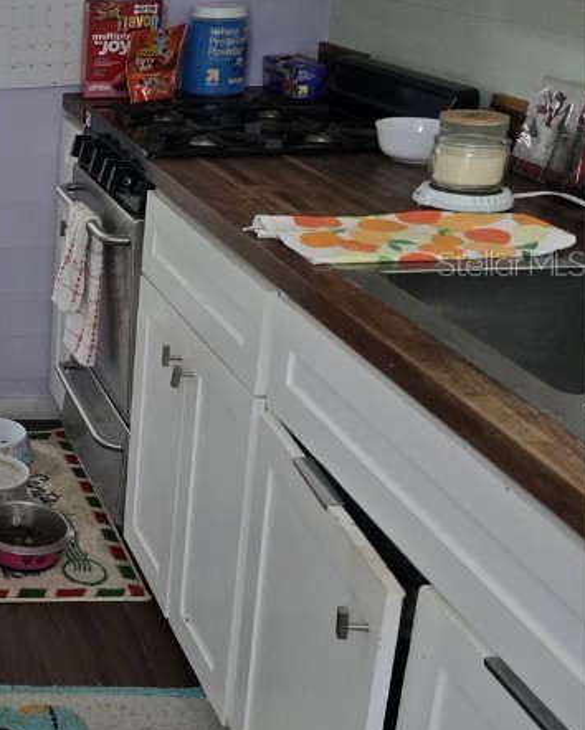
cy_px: 263
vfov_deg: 35.7
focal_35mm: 52
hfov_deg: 24.0
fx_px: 1125
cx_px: -253
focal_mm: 6.3
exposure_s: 1/120
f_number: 1.7
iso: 640
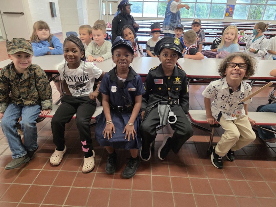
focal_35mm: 23
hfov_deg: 73.9
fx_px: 183
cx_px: 138
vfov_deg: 58.9
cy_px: 104
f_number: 1.7
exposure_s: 1/120
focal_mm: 6.3
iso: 500
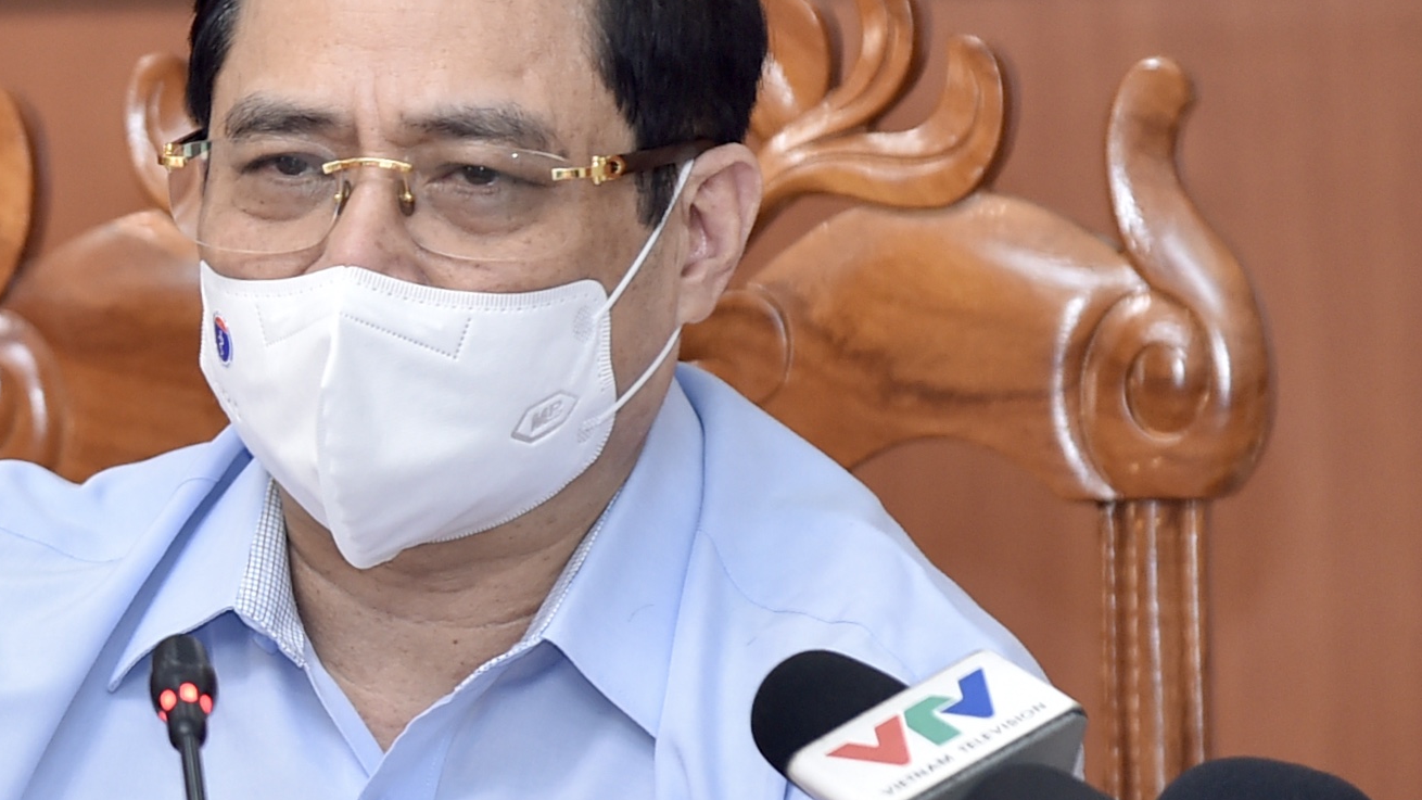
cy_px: 582
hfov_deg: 5.0
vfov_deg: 2.8
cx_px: -9
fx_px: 16252
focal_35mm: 431
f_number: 3.2
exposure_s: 1/160
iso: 1600
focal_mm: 200
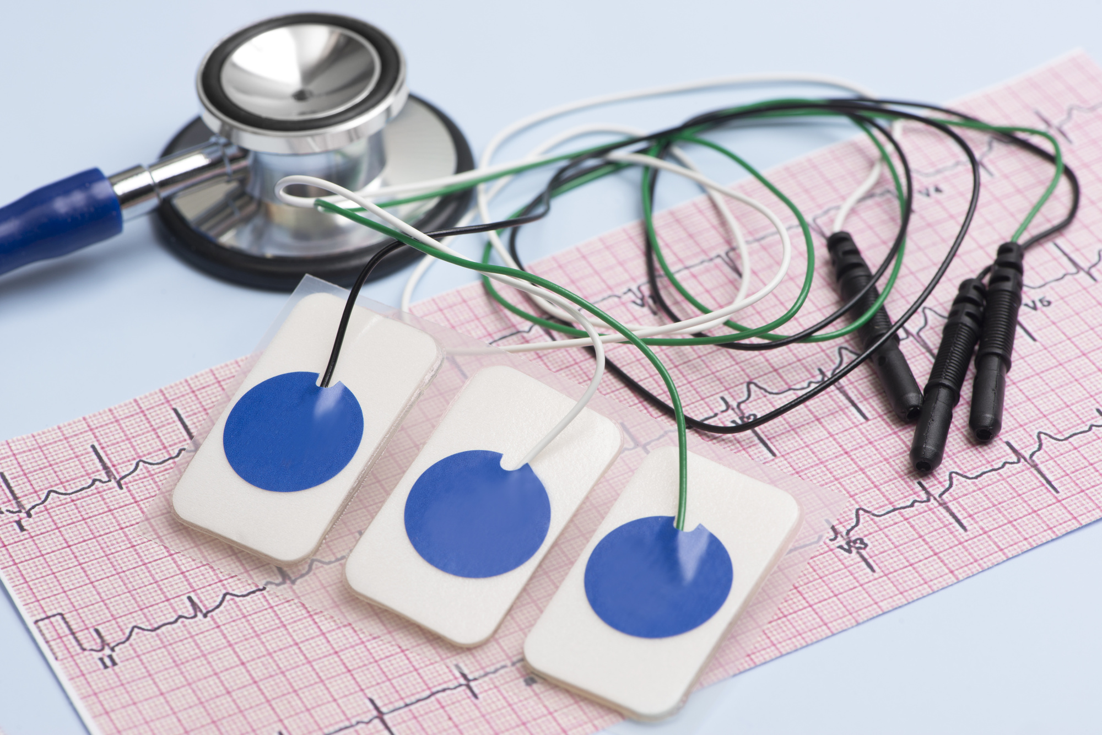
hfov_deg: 19.5
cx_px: 551
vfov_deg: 13.0
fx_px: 3214
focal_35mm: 105
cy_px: 368
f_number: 13
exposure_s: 1/80
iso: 160
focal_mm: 105
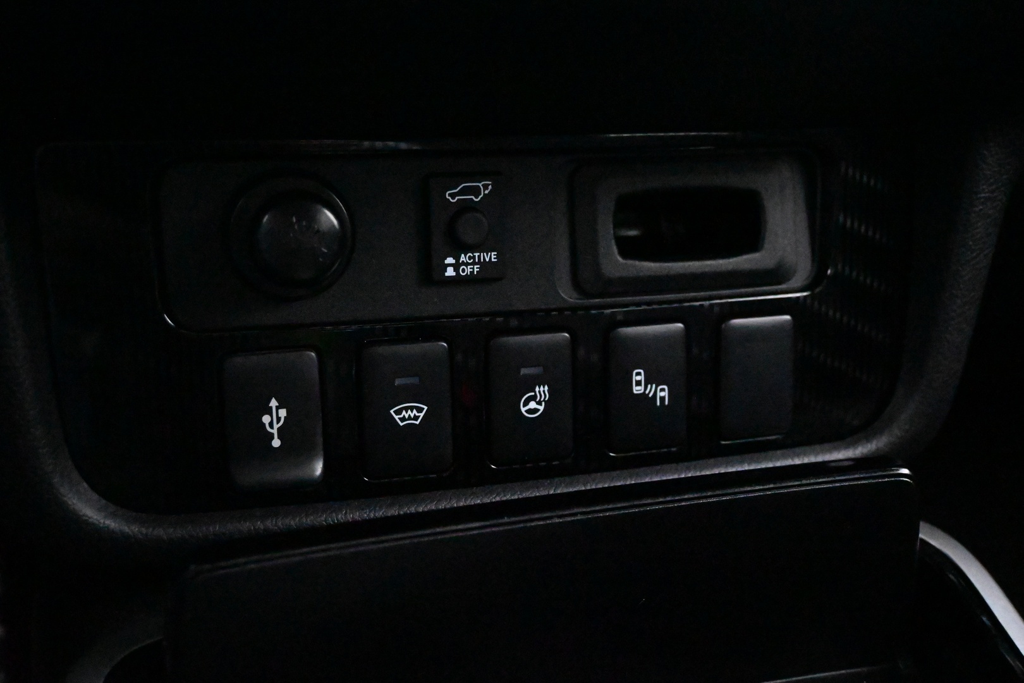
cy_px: 342
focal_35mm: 39
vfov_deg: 34.2
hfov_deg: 49.6
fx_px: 1109
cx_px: 512
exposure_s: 1/40
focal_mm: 26
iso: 32000
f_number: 4.5
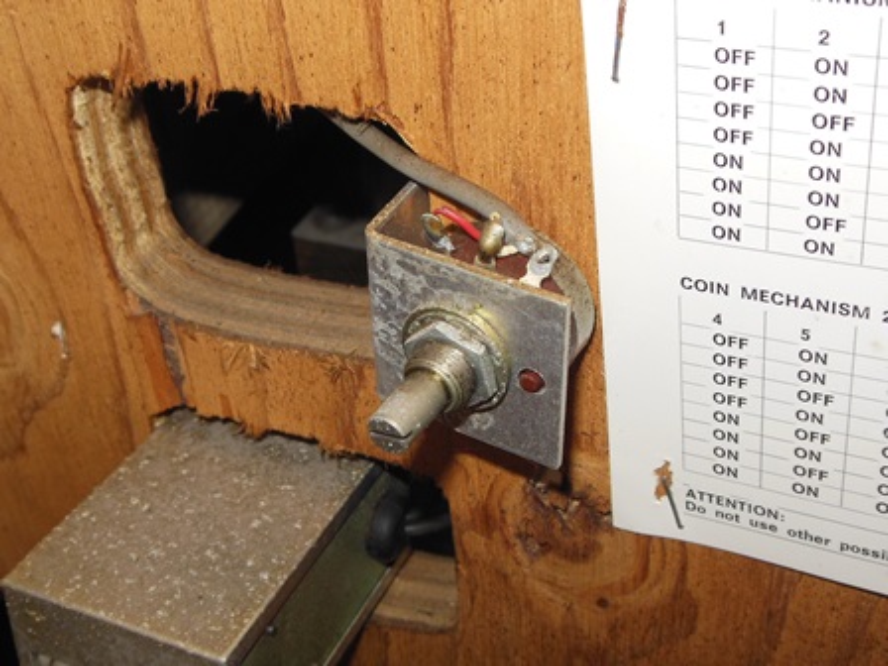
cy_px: 333
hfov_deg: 55.4
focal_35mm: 33
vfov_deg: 42.9
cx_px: 444
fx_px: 847
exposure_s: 1/30
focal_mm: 6
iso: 125
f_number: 6.9
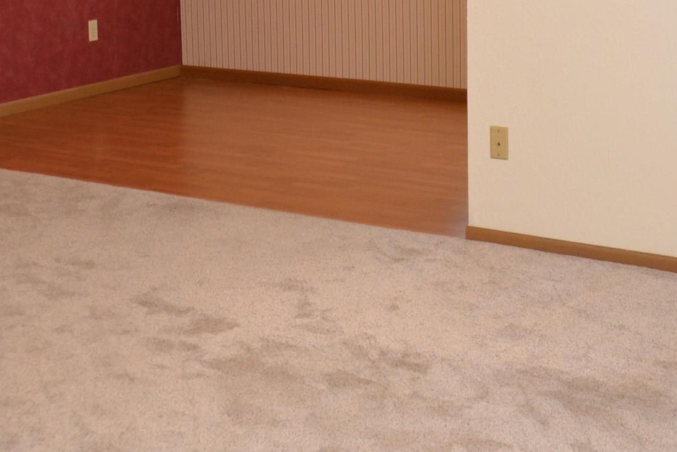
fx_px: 1430
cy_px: 142
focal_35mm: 76
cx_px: 375
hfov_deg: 26.6
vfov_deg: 17.9
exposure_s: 1/60
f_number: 3.5
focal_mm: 18
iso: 500
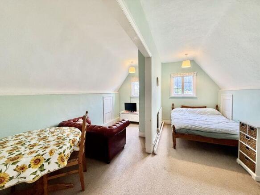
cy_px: 98
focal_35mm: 14
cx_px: 130
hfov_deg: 102.1
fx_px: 105
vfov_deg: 85.7
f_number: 2.2
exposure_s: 1/87
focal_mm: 2.22
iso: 320
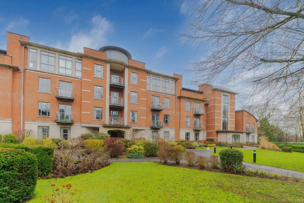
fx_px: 118
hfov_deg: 104.2
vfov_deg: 81.2
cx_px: 152
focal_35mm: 14
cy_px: 102
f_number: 6.7
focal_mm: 14
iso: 500
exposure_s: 1/90
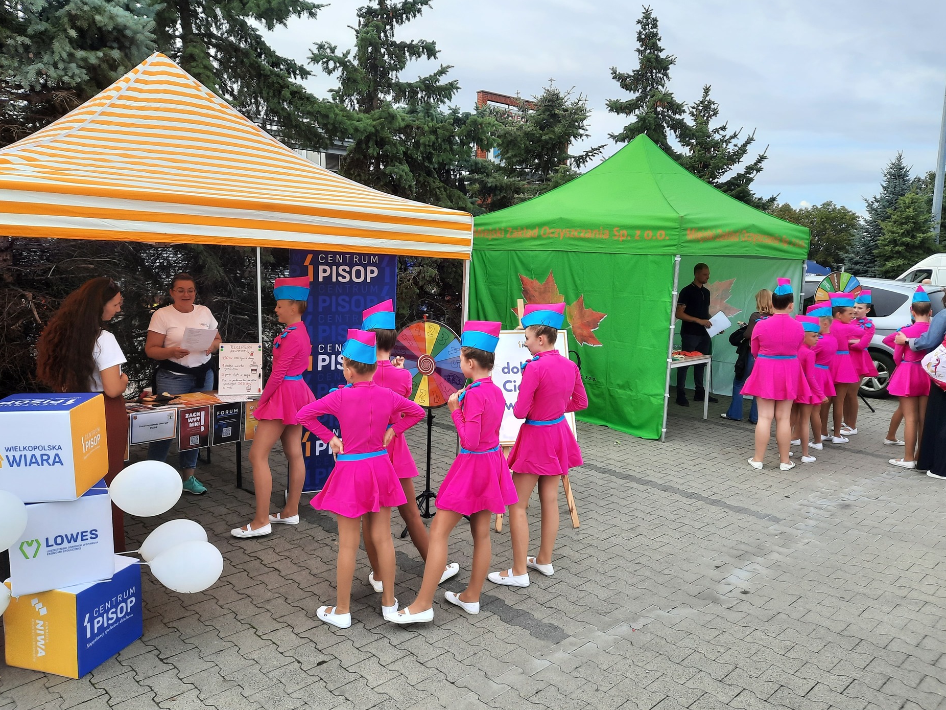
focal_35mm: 27
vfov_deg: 51.3
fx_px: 738
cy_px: 339
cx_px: 465
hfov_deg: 65.3
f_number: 2
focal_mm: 4.6
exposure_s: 1/608
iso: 32
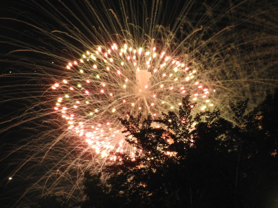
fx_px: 1365
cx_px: 139
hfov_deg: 11.6
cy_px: 104
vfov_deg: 8.7
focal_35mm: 170
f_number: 5.2
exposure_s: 1/15
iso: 800
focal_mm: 30.5
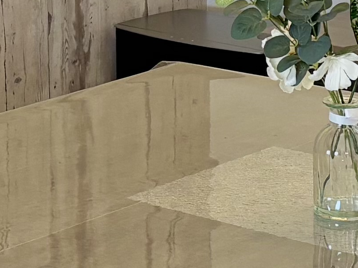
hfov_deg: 10.7
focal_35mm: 184
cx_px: 178
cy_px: 37
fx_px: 1903
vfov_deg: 8.0
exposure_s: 1/117
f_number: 1.6
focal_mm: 5.96
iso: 125
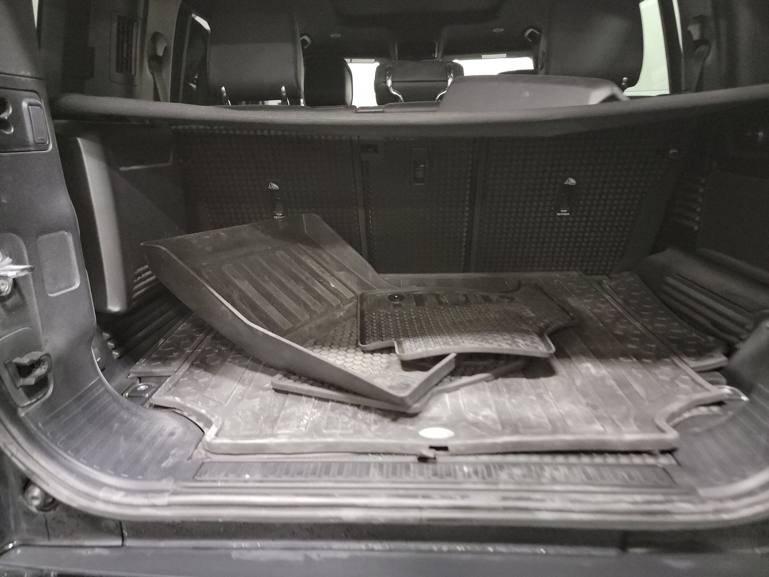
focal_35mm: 24
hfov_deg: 71.6
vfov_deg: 56.8
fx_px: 533
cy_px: 288
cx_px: 384
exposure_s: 1/12
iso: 2850
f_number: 1.8
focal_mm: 6.7
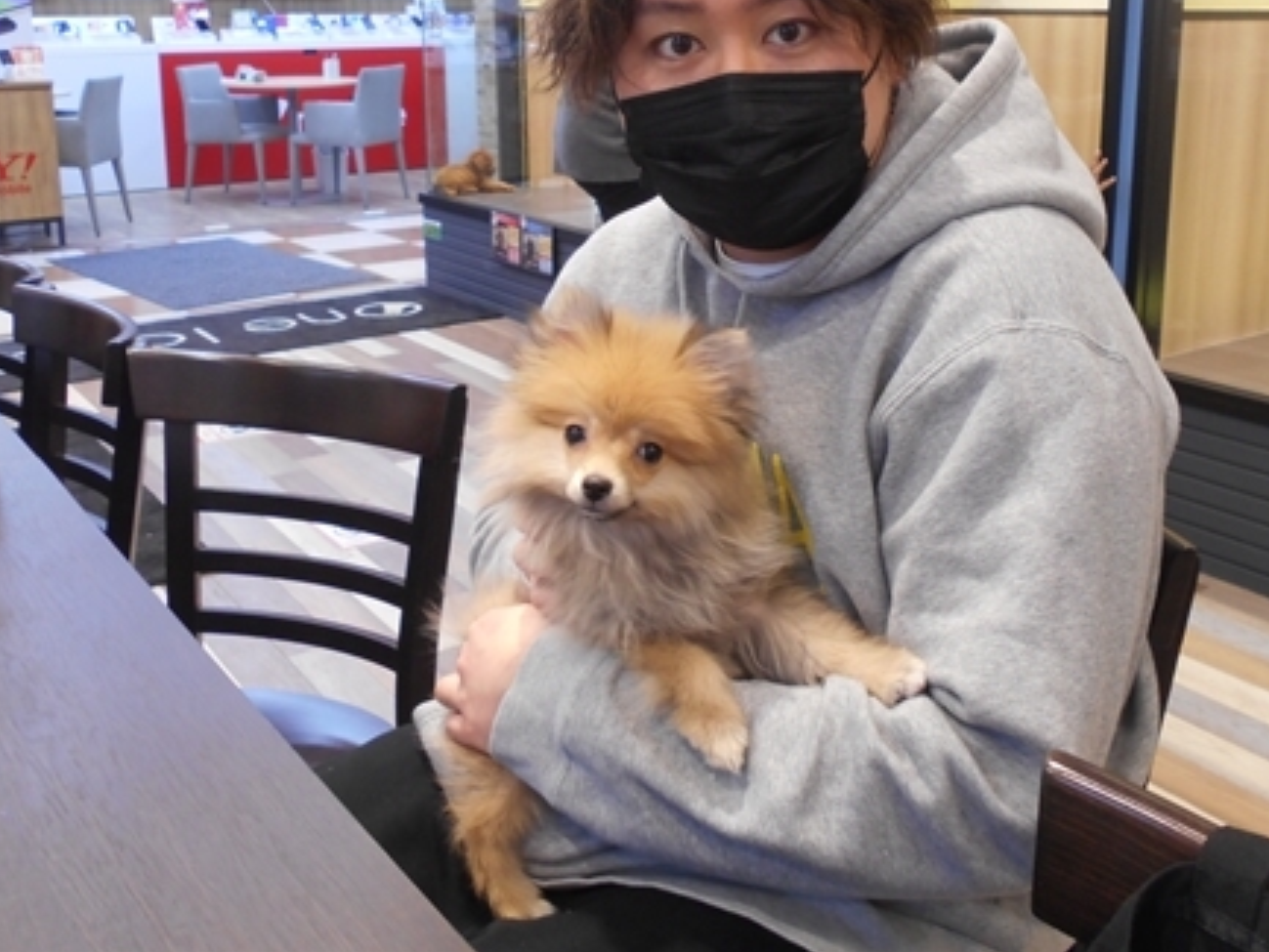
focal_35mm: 36
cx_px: 703
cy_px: 299
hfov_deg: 51.2
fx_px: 1320
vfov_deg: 39.1
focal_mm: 4.6
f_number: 3.2
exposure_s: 1/30
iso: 140
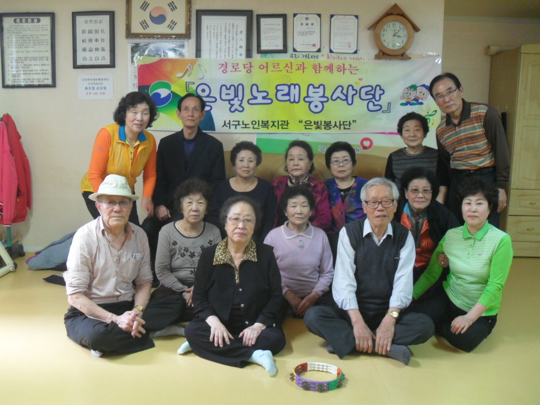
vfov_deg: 40.7
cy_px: 202
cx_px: 270
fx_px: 546
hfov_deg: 52.6
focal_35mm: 35
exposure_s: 1/15
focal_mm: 6.2
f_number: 2.8
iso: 200
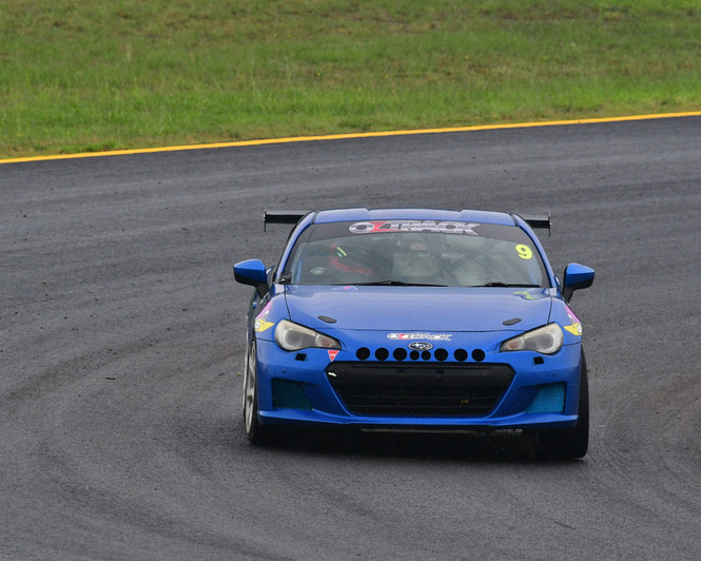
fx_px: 14066
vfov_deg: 2.3
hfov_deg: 2.9
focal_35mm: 678
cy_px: 280
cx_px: 362
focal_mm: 400
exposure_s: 1/640
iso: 1000
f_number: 11
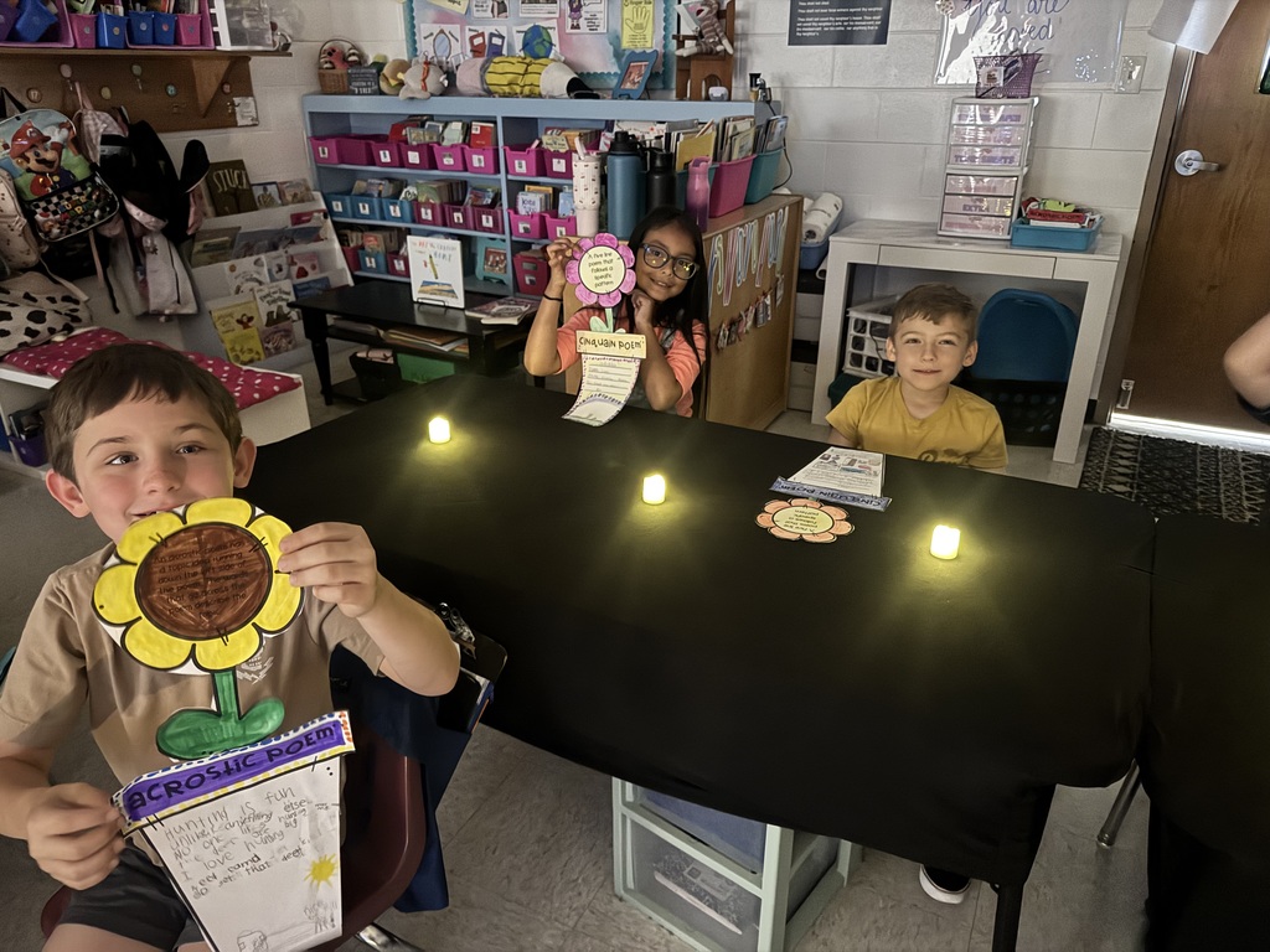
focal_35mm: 24
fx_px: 881
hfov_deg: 71.6
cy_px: 476
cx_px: 635
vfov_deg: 56.8
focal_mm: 6.76
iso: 1600
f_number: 1.78
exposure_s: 1/20
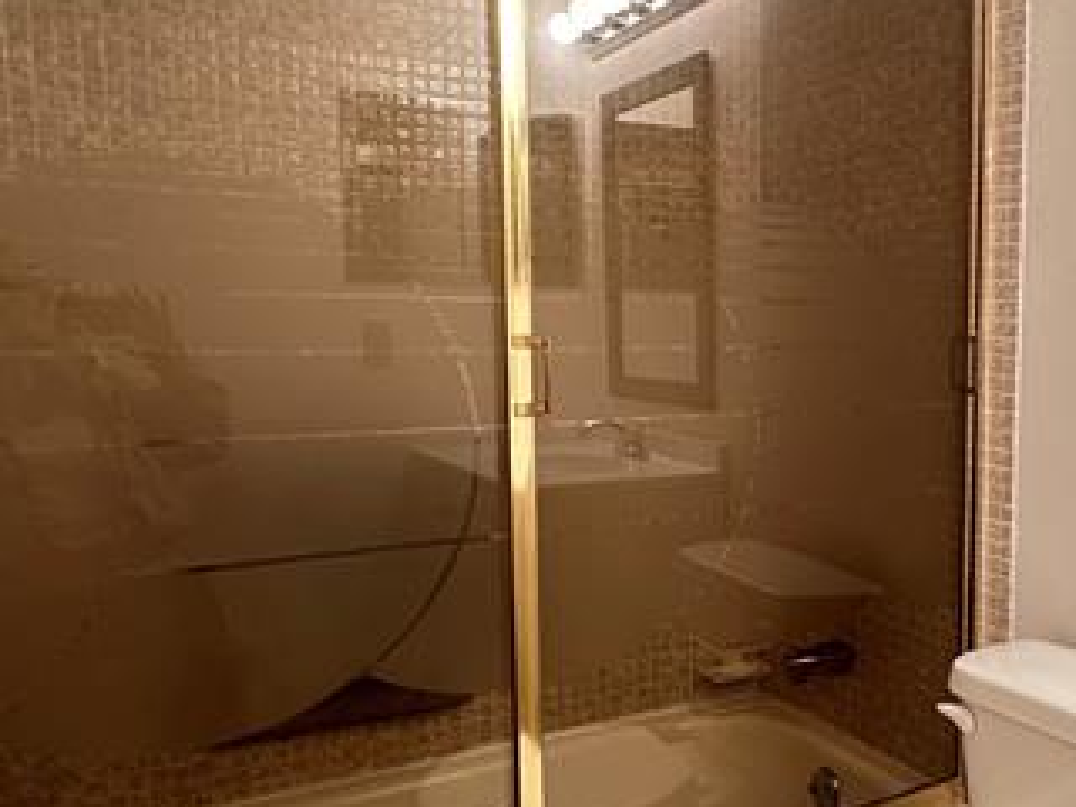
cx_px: 834
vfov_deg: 40.7
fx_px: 1088
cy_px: 430
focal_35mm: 35
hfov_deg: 50.0
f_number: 2.2
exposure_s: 1/60
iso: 250
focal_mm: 2.22
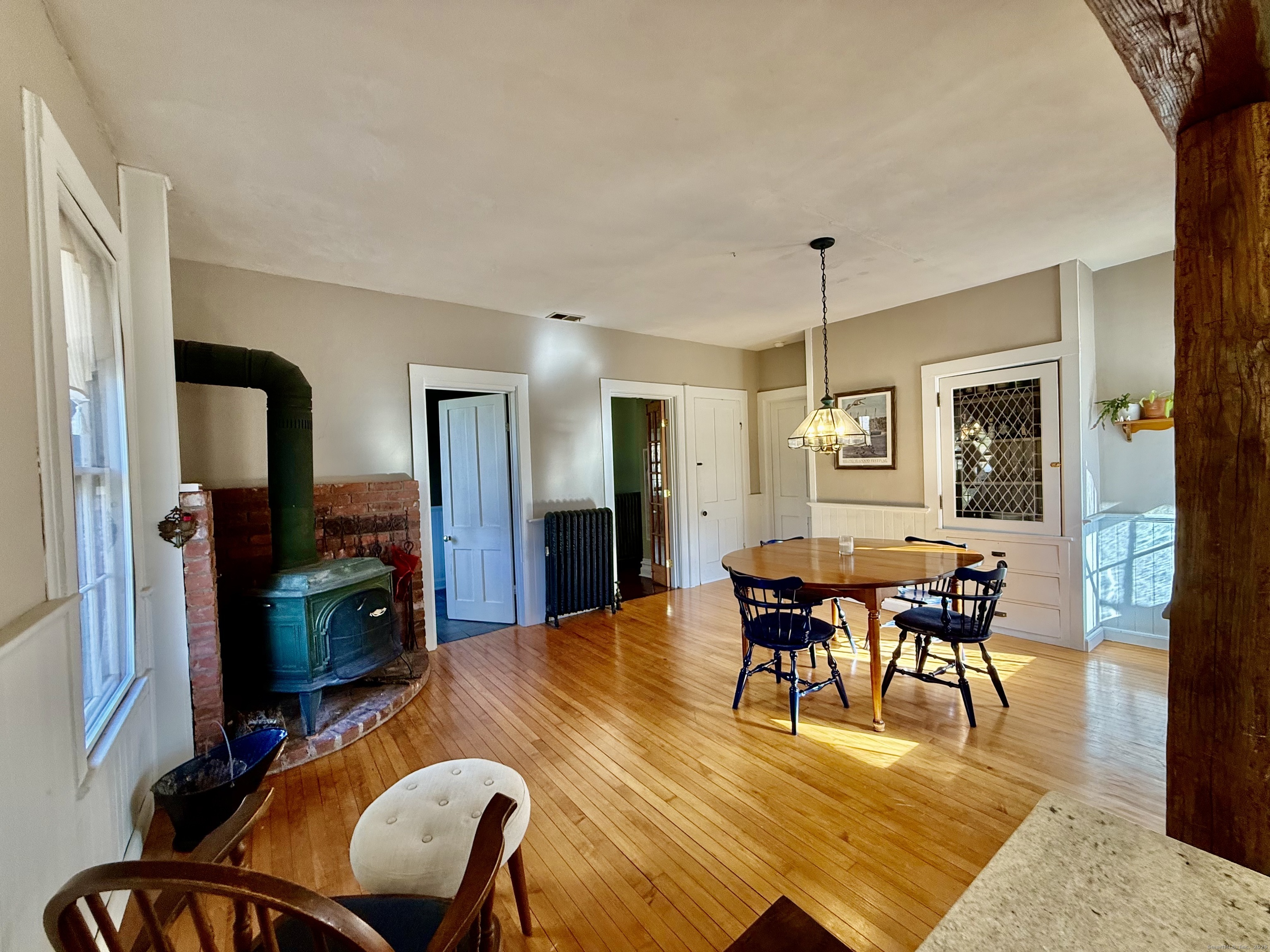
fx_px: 514
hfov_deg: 102.1
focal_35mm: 14
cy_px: 476
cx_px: 635
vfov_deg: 85.7
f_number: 2.2
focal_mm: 2.22
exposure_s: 1/120
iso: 200
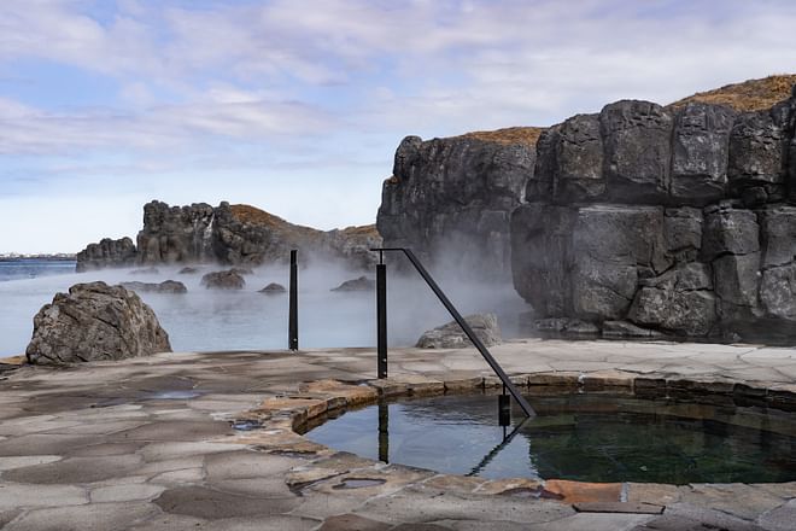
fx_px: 906
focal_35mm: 41
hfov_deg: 47.4
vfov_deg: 32.6
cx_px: 398
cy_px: 266
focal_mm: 41
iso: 100
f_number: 8
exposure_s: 1/250
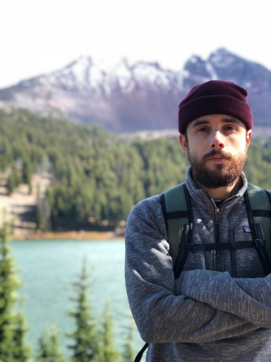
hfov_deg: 25.7
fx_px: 595
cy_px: 181
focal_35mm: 57
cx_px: 136
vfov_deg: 33.8
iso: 25
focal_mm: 6.6
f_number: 2.8
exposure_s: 1/120
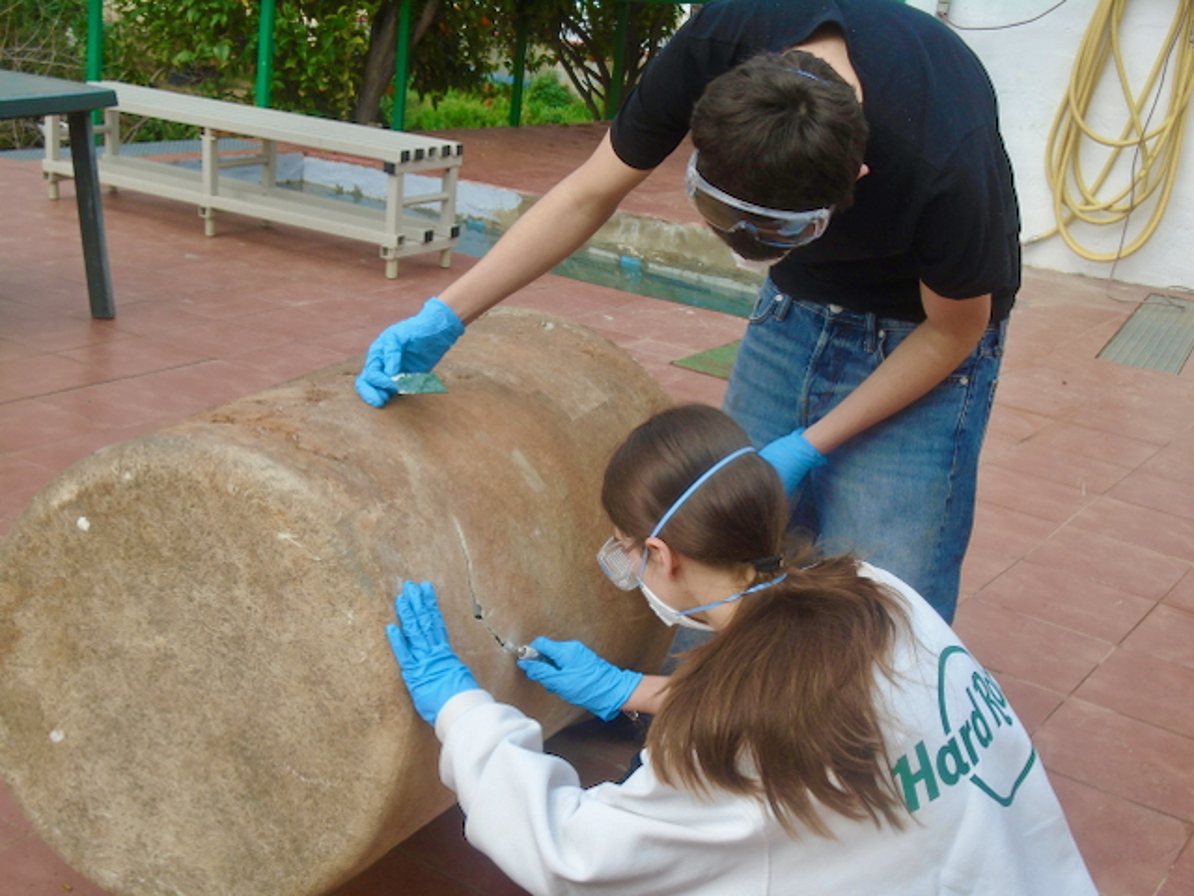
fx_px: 1690
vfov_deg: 29.7
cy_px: 448
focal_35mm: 49
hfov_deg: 38.9
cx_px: 597
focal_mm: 8.7
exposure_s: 1/320
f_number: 4.5
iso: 100
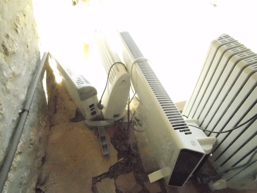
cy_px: 96
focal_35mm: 23
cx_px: 128
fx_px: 171
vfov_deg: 58.9
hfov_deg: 73.9
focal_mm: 4
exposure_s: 1/1500
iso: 6400
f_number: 6
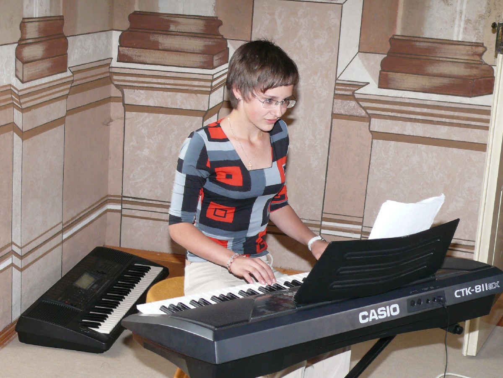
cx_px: 252
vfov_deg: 21.6
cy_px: 189
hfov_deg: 28.6
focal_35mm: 68
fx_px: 988
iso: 200
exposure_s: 1/30
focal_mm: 10.8
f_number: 3.2
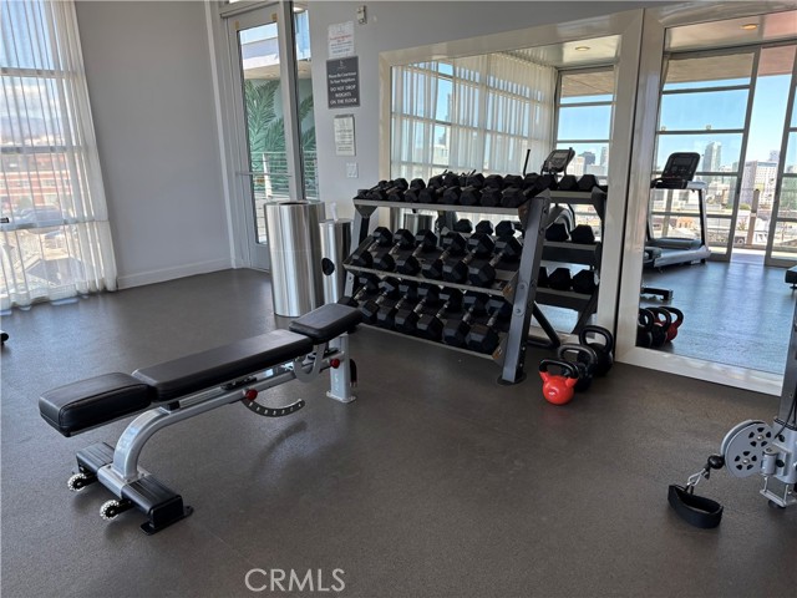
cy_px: 299
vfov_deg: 53.1
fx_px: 599
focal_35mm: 26
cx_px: 398
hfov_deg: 67.3
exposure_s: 1/127
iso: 40
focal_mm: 5.96
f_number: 1.6
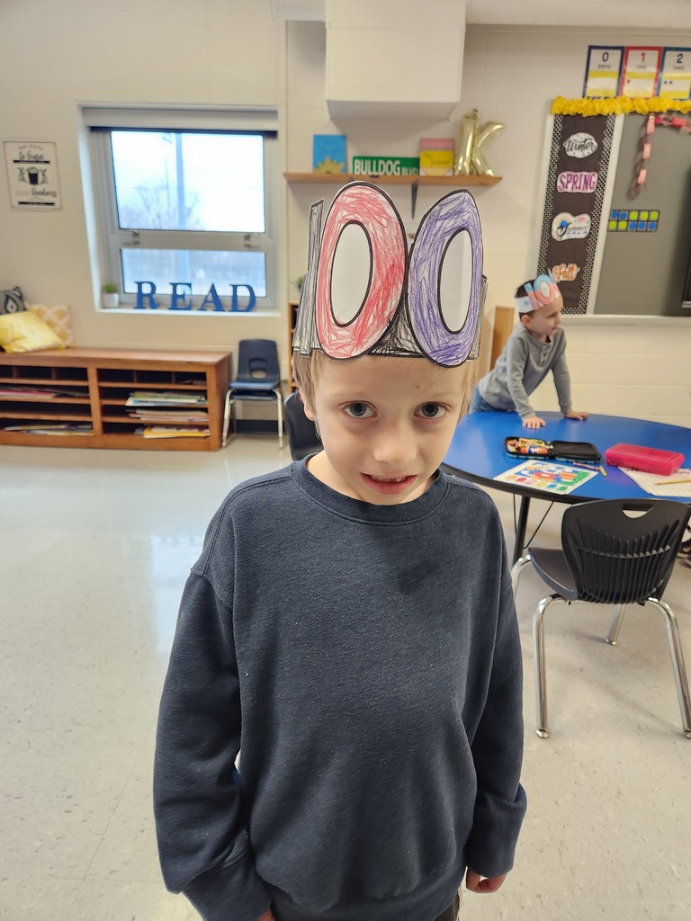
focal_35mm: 23
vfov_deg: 73.9
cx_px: 346
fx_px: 612
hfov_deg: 58.9
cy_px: 460
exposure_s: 1/120
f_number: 1.8
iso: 400
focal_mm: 5.4
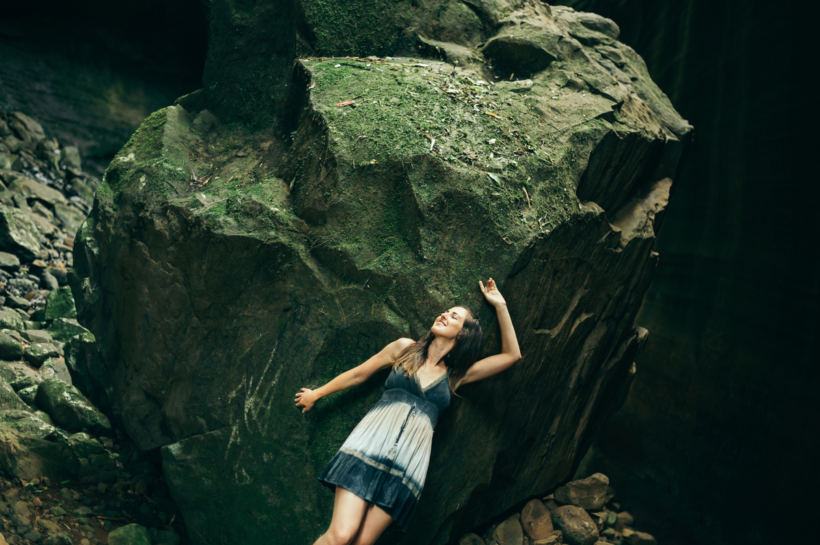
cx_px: 410
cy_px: 272
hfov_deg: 39.6
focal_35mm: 50
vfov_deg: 26.9
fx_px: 1138
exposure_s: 1/320
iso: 320
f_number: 1.8
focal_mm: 50
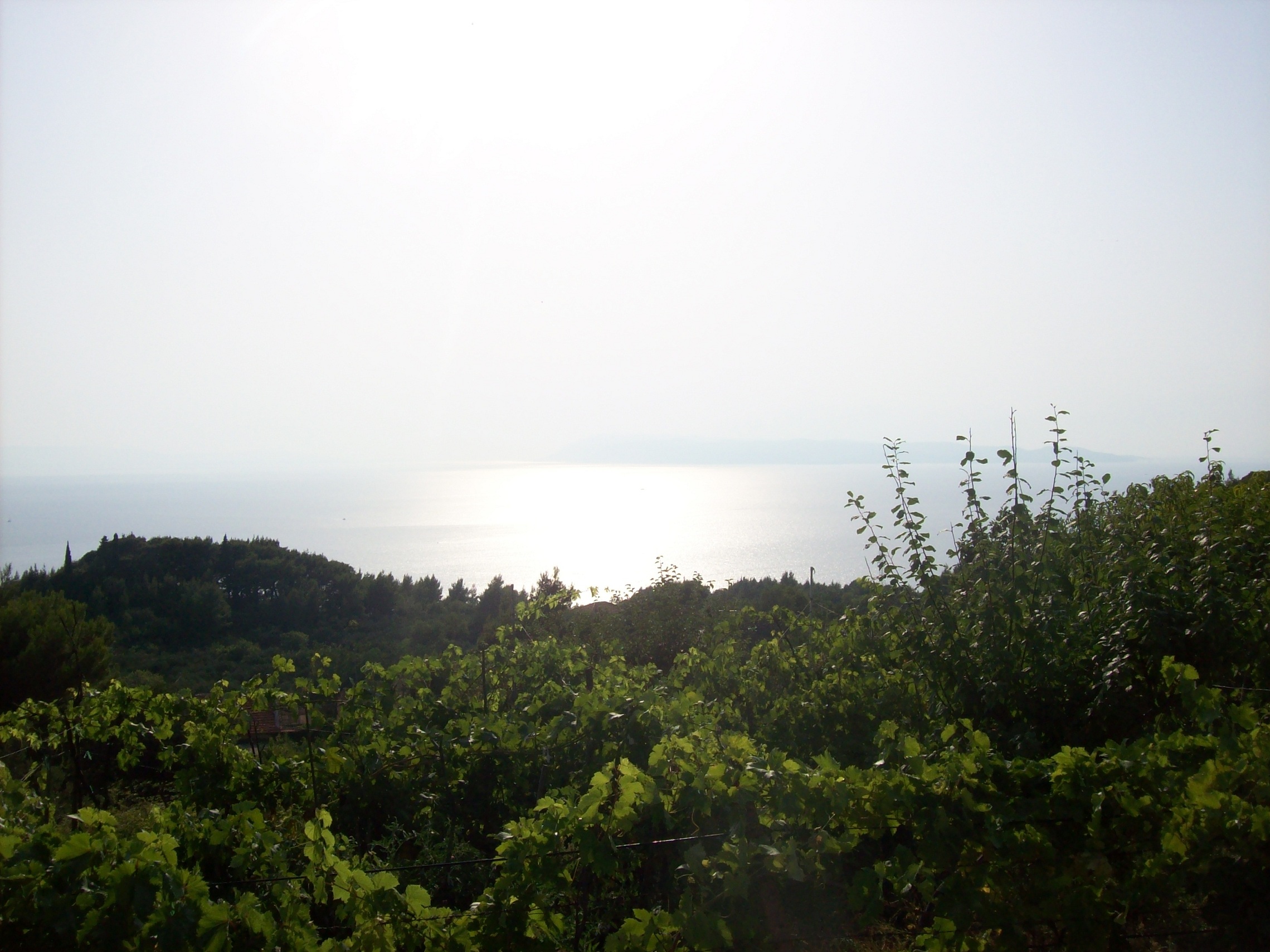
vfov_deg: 39.6
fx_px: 1320
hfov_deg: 51.4
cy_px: 476
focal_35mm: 36
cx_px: 635
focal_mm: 6
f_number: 4.8
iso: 80
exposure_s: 1/1401
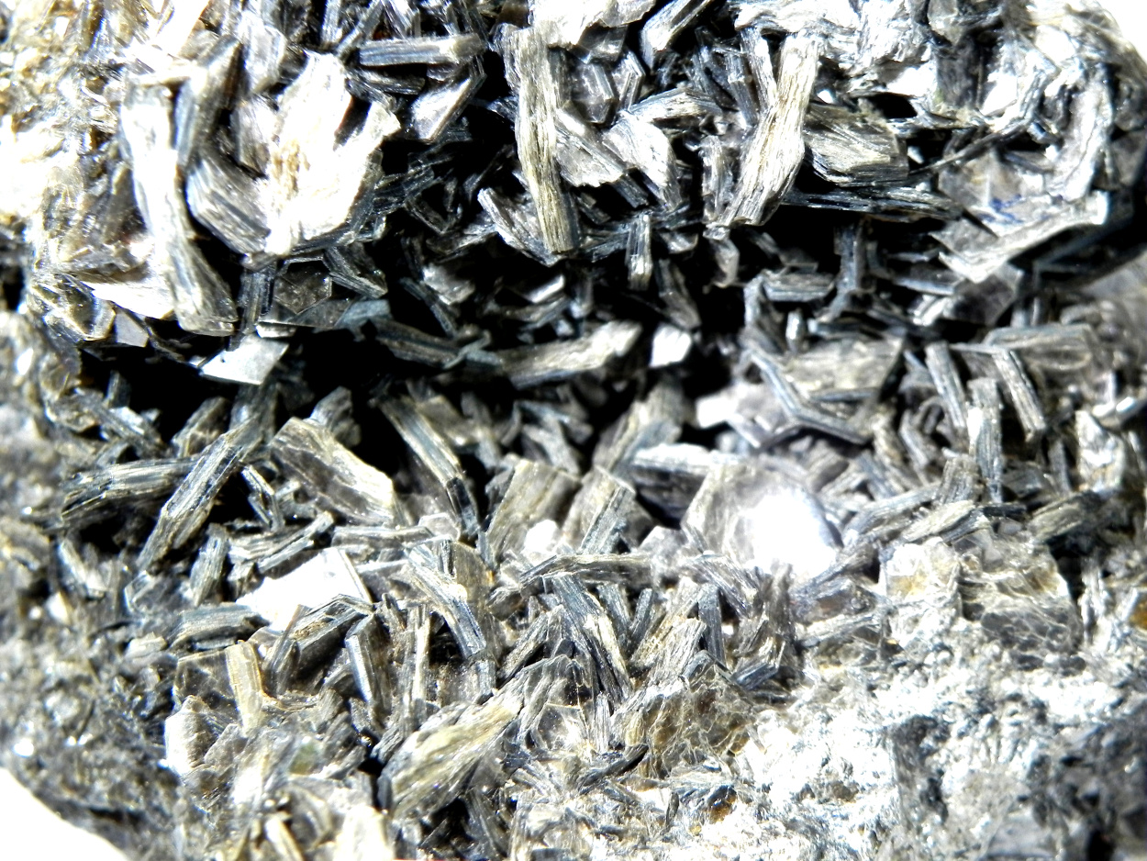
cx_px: 574
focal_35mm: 85
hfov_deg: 23.0
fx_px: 2817
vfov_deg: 17.4
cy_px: 430
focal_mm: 15.1
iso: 209
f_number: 4
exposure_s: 1/60
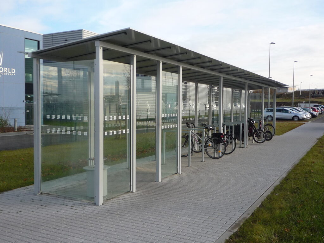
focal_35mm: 35
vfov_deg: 40.7
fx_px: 328
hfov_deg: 52.6
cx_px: 162
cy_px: 122
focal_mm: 4.4
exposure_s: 1/500
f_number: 3.2
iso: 100
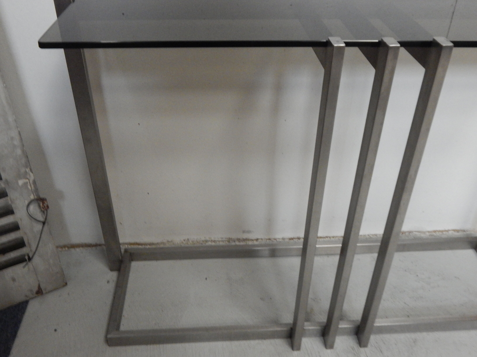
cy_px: 178
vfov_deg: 41.8
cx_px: 238
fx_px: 469
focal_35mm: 34
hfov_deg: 54.0
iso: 800
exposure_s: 1/8
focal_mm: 6.1
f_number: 3.3
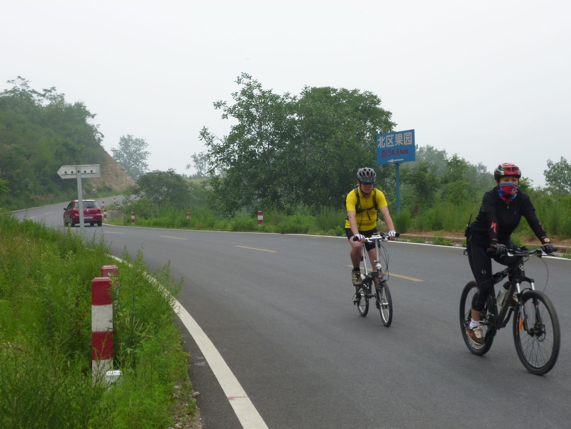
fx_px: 1039
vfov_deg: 23.3
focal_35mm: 63
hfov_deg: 30.7
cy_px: 214
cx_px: 286
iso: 100
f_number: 4.7
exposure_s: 1/200
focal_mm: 11.2
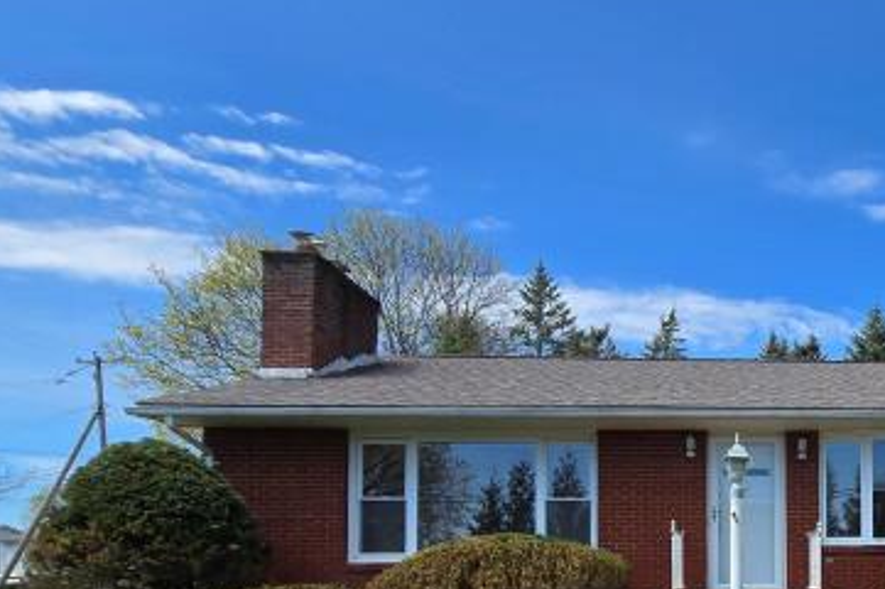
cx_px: 794
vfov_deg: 42.8
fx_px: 663
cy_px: 557
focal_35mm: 27
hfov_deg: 57.9
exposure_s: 1/1814
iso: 50
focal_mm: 2.2
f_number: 2.2
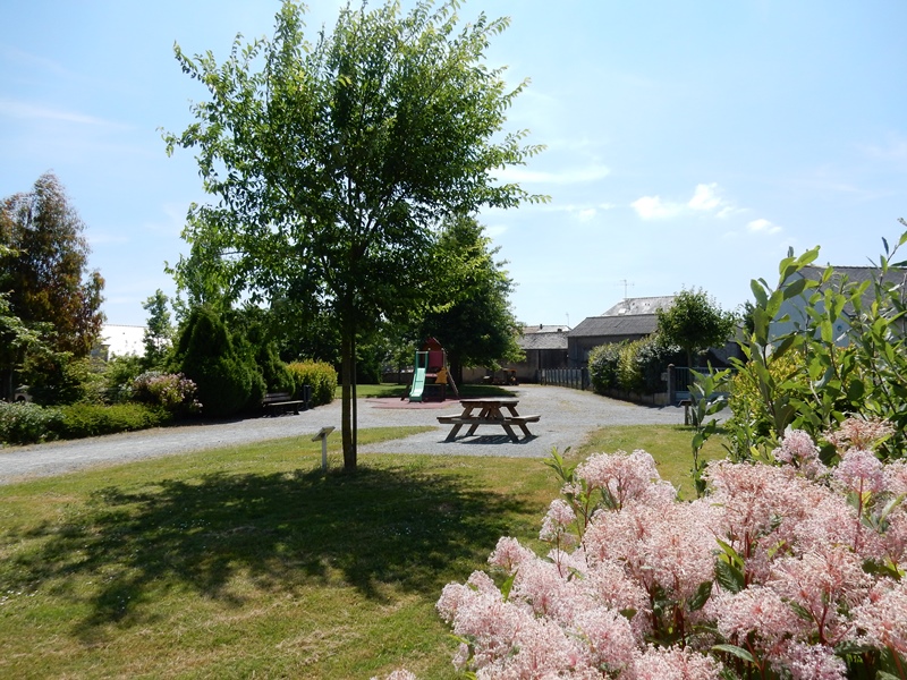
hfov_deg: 69.4
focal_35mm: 25
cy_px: 340
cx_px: 454
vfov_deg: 54.9
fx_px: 655
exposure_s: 1/1600
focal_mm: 4.5
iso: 125
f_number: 3.7
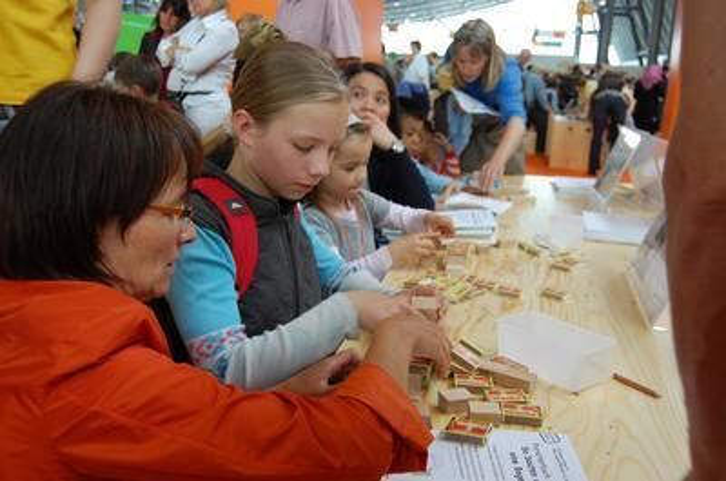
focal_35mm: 34
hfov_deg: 55.2
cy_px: 240
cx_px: 363
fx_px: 694
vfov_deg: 38.2
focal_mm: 23
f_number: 4
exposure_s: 1/60
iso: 400
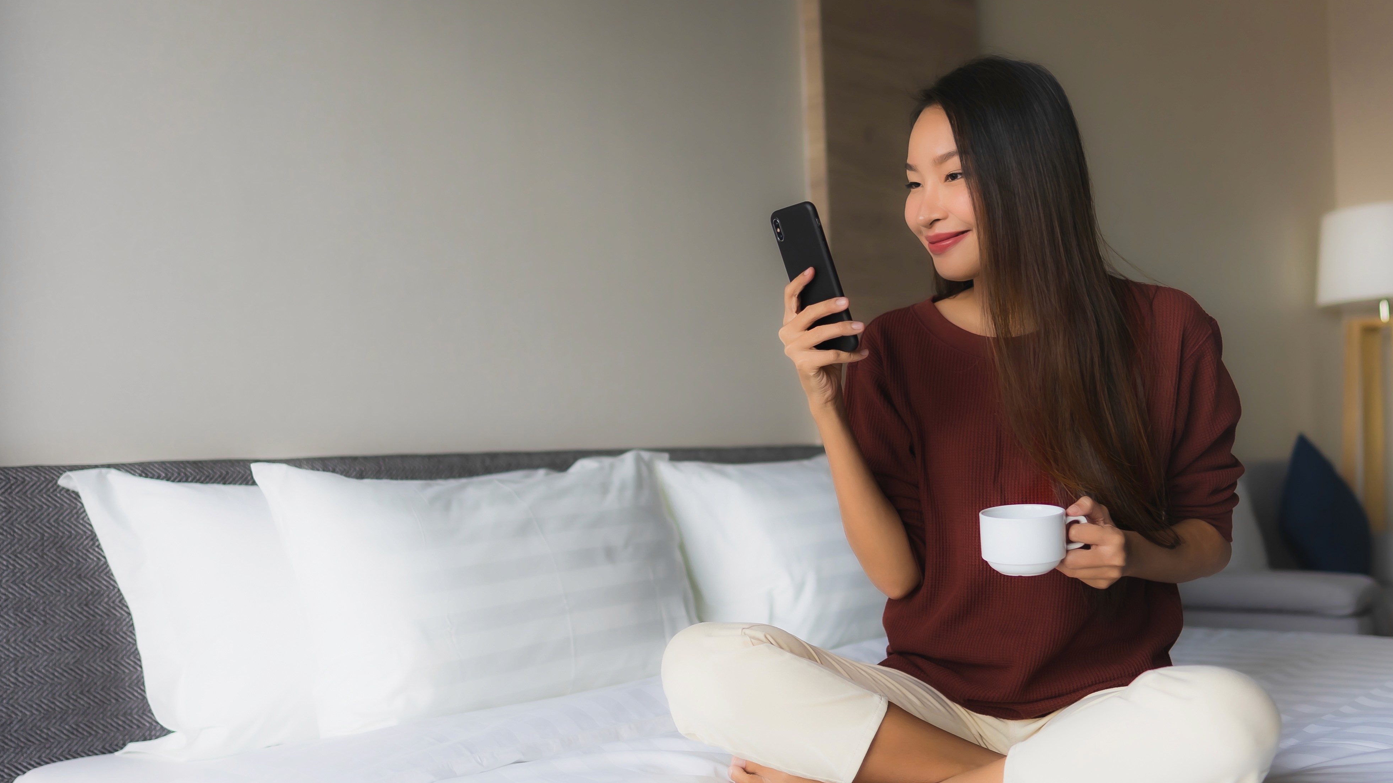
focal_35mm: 38
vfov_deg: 31.2
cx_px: 701
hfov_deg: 52.8
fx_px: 1404
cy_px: 443
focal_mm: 24
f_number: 1.4
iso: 160
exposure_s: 1/250
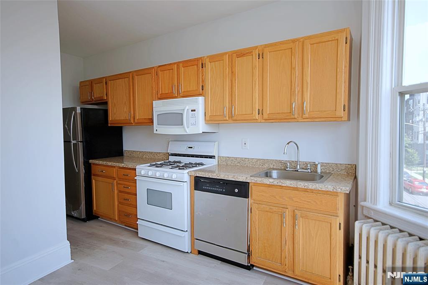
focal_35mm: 22
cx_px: 214
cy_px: 142
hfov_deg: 78.6
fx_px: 261
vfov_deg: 57.2
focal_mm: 15
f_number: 5
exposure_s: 1/80
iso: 160
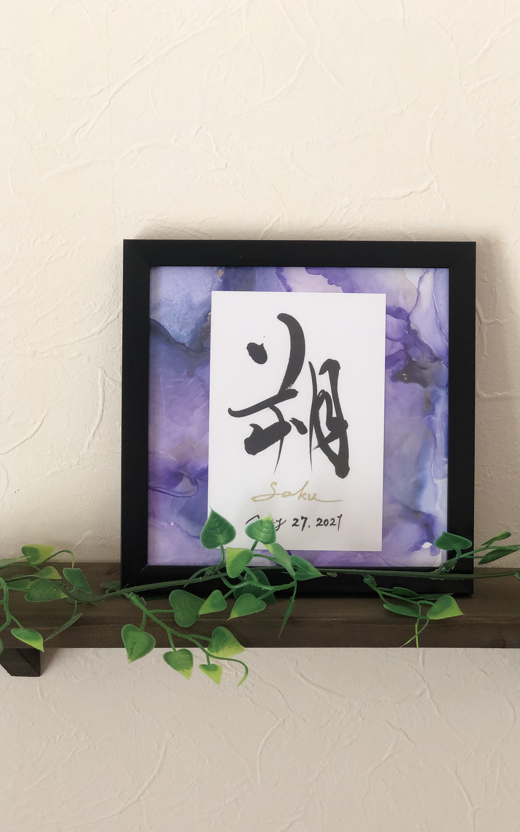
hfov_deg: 23.1
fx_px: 1270
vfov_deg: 36.3
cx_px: 297
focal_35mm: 56
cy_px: 419
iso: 100
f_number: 2.4
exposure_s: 1/60
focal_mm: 6
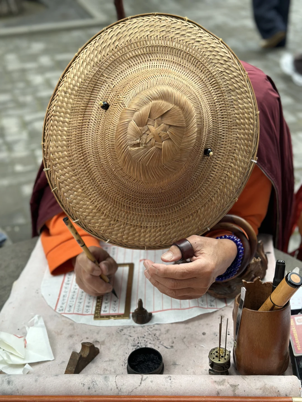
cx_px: 151
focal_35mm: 48
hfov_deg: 30.3
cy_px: 201
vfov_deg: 39.7
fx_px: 558
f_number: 1.78
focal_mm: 6.86
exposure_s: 1/215
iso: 80
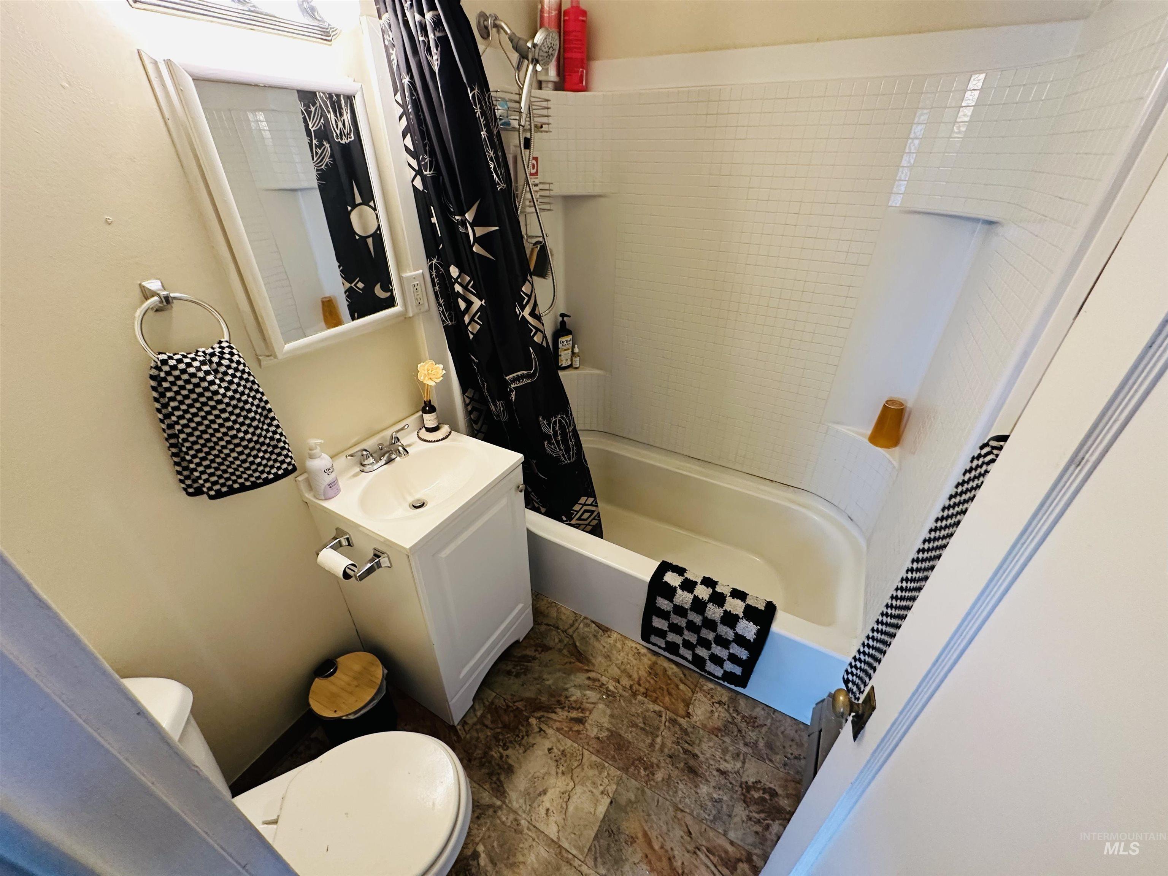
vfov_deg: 85.7
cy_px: 438
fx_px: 472
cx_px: 584
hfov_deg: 102.1
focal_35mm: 14
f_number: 2.2
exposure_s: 1/60
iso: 320
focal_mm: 2.22
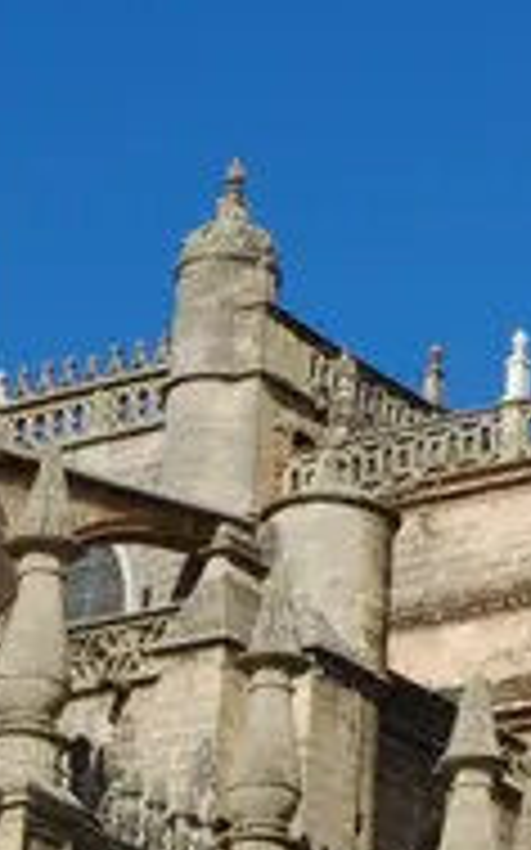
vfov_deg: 12.6
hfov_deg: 7.8
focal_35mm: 166
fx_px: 3842
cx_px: 677
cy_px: 209
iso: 200
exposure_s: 1/60
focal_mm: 31
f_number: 29
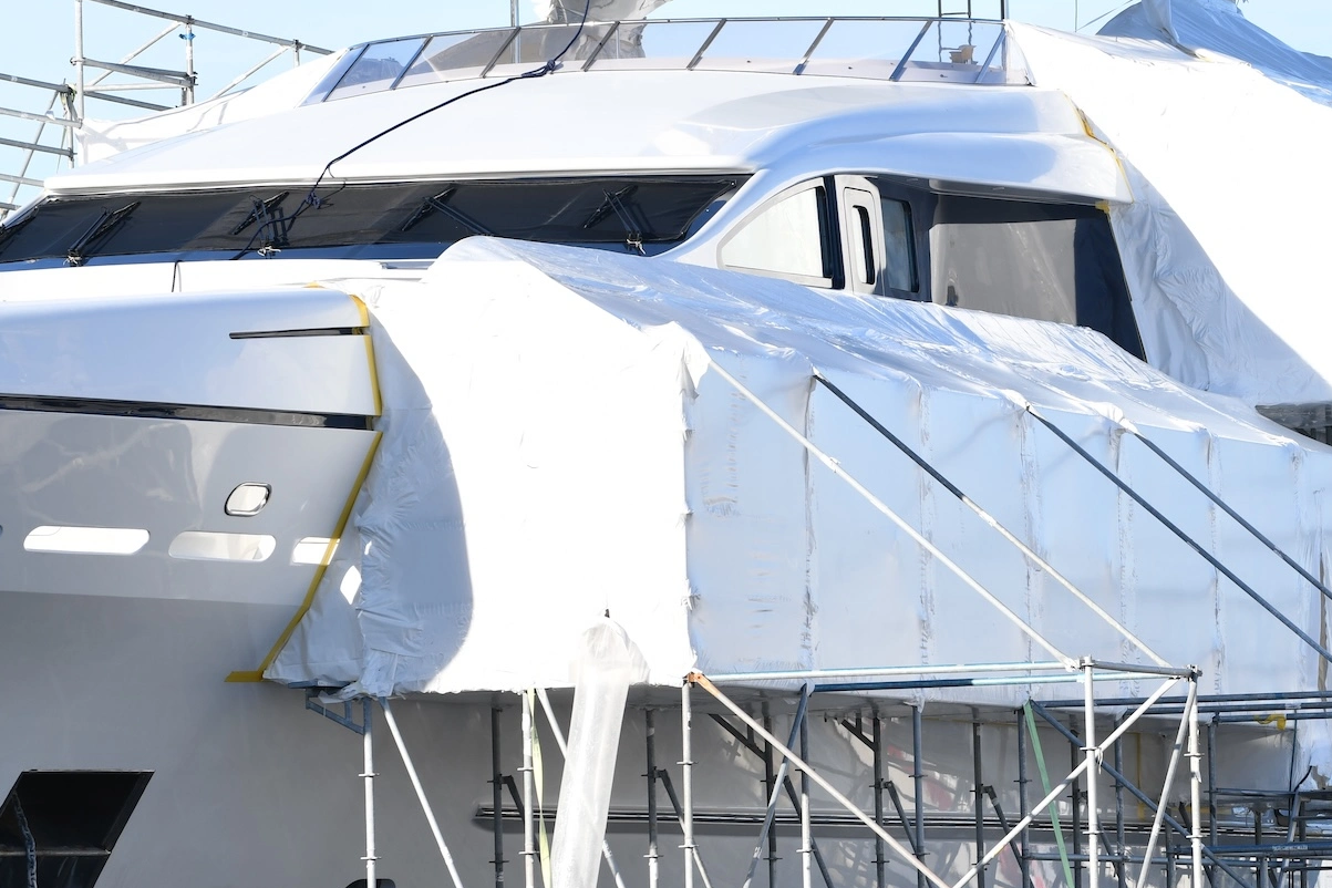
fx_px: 11913
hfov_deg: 6.4
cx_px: 1118
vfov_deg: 4.3
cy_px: 436
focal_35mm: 322
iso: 100
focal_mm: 155
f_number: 6.3
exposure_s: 1/200
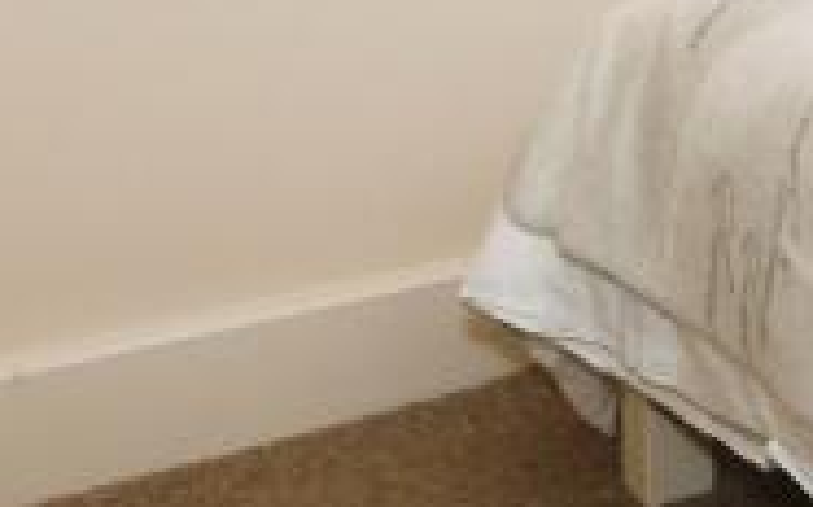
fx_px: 1860
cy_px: -487
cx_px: 1097
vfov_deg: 13.4
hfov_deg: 21.8
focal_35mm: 84
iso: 400
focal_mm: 10
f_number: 8
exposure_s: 1/60
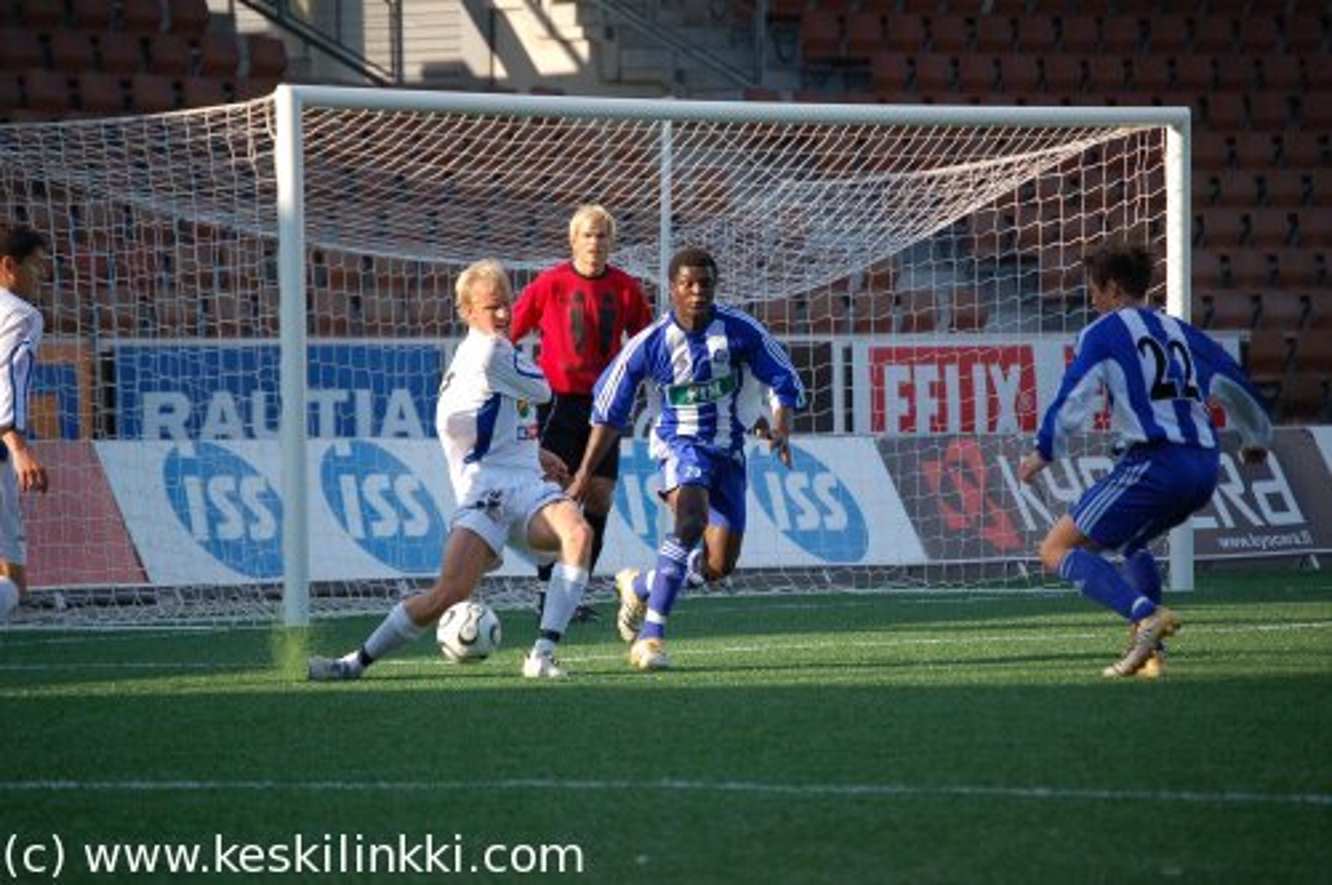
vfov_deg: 5.2
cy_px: 442
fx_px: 9700
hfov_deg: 7.9
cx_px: 666
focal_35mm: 262
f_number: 6.3
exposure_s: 1/1600
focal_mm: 175
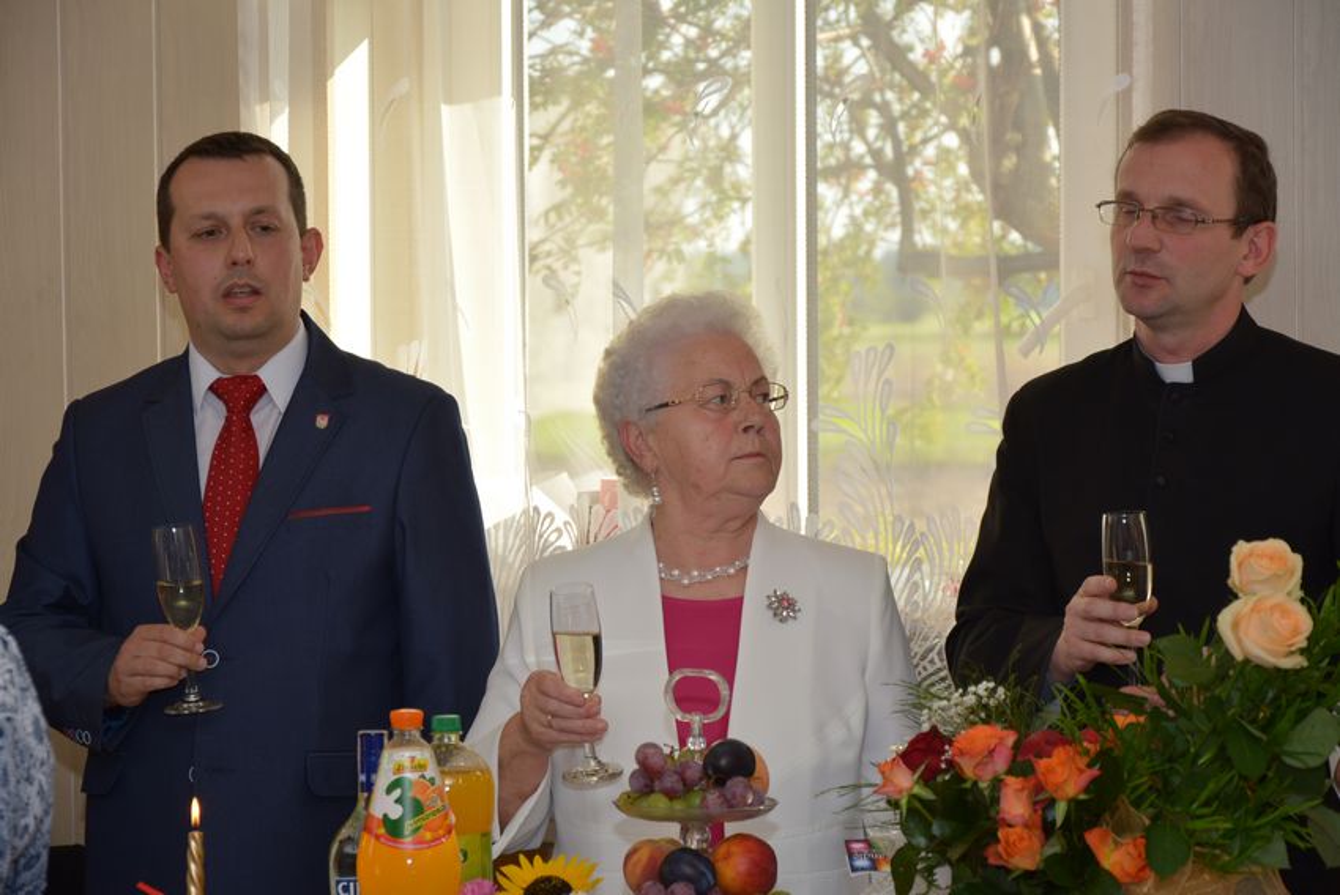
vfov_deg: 11.4
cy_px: 448
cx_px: 670
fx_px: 4470
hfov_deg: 17.1
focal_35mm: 120
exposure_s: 1/100
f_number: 5.3
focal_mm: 80
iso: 200
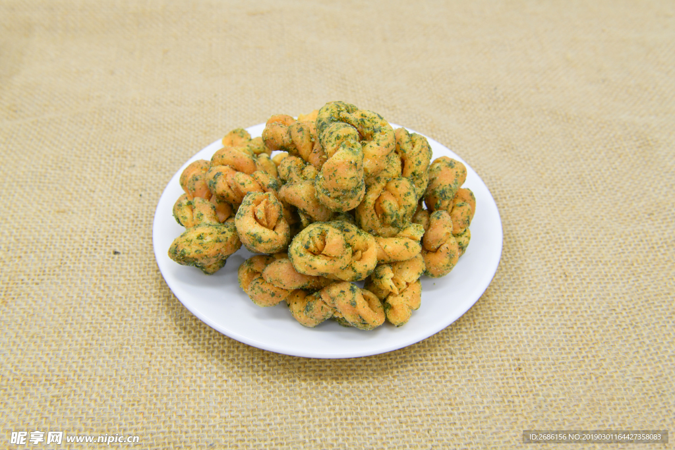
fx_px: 863
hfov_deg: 42.7
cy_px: 225
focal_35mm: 46
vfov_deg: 29.3
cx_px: 338
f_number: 13
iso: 125
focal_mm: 46
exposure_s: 1/4
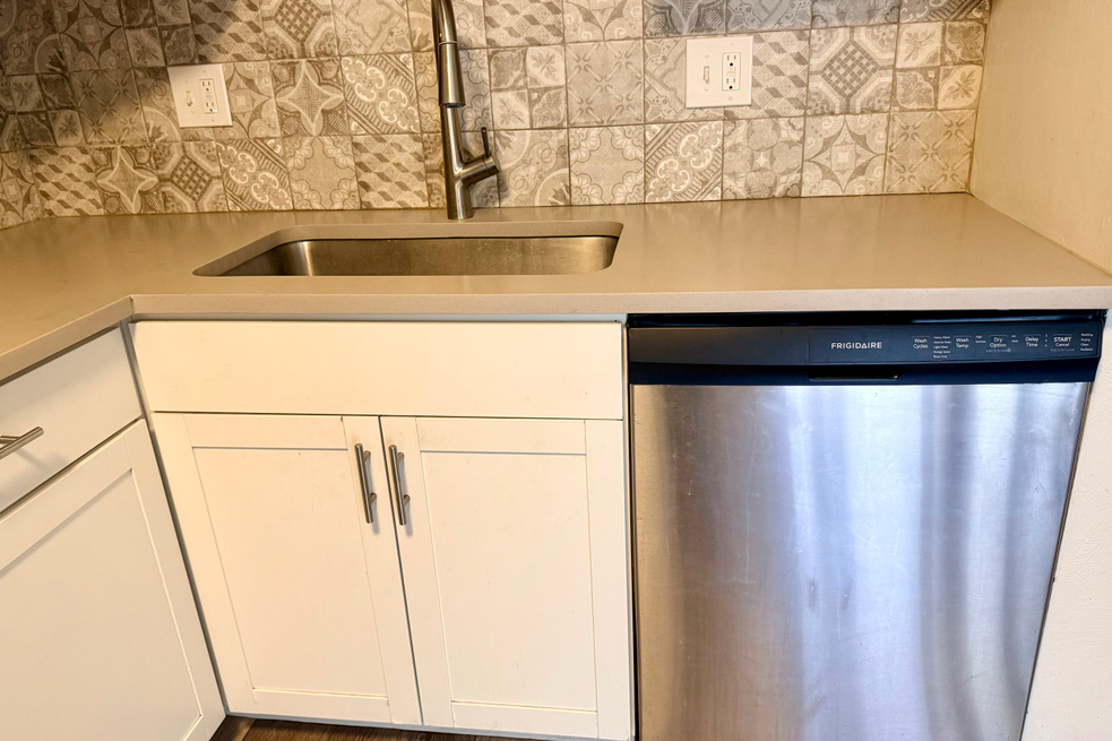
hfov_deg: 69.4
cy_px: 391
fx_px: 803
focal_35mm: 26
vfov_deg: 49.5
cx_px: 553
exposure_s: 1/60
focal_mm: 6.76
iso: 250
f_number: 1.78
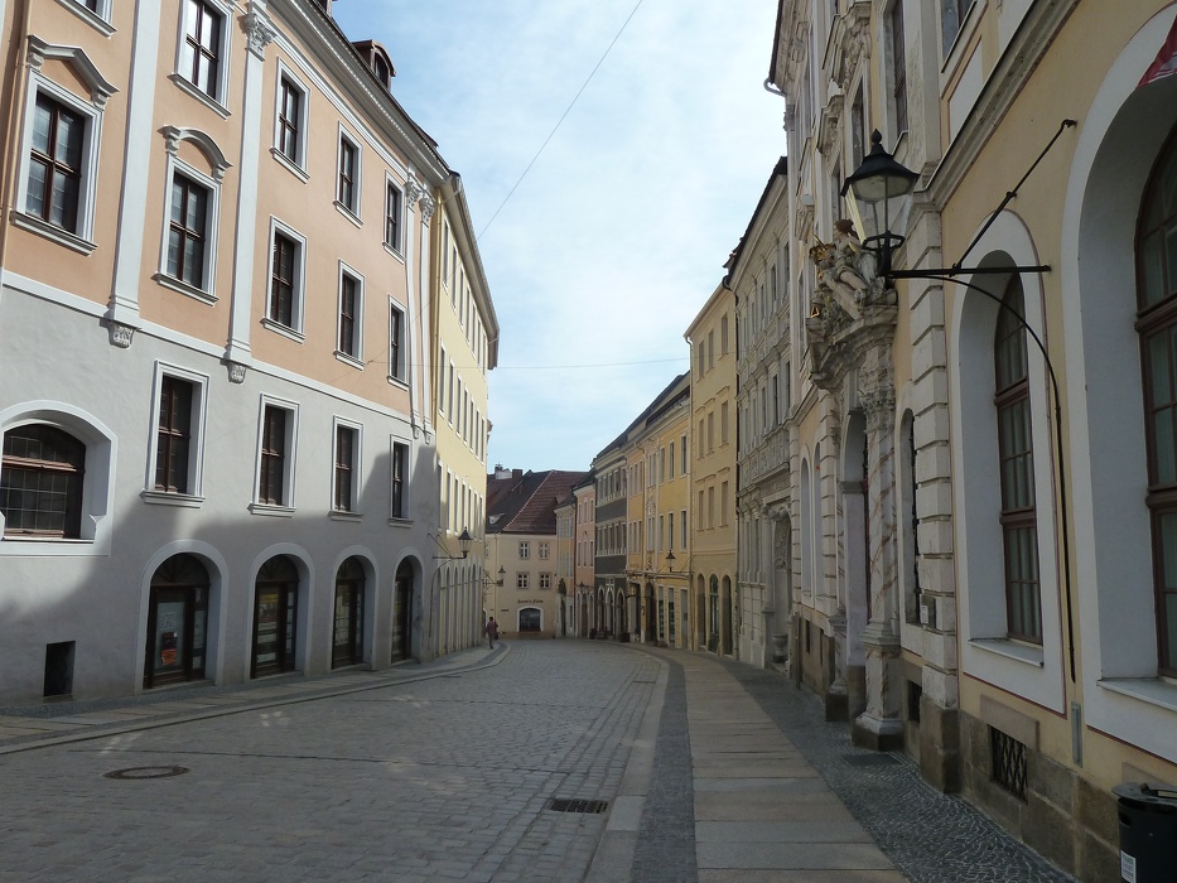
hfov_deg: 65.3
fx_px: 918
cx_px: 590
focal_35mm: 27
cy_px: 455
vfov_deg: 51.4
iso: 125
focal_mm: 4.1
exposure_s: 1/400
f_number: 4.5
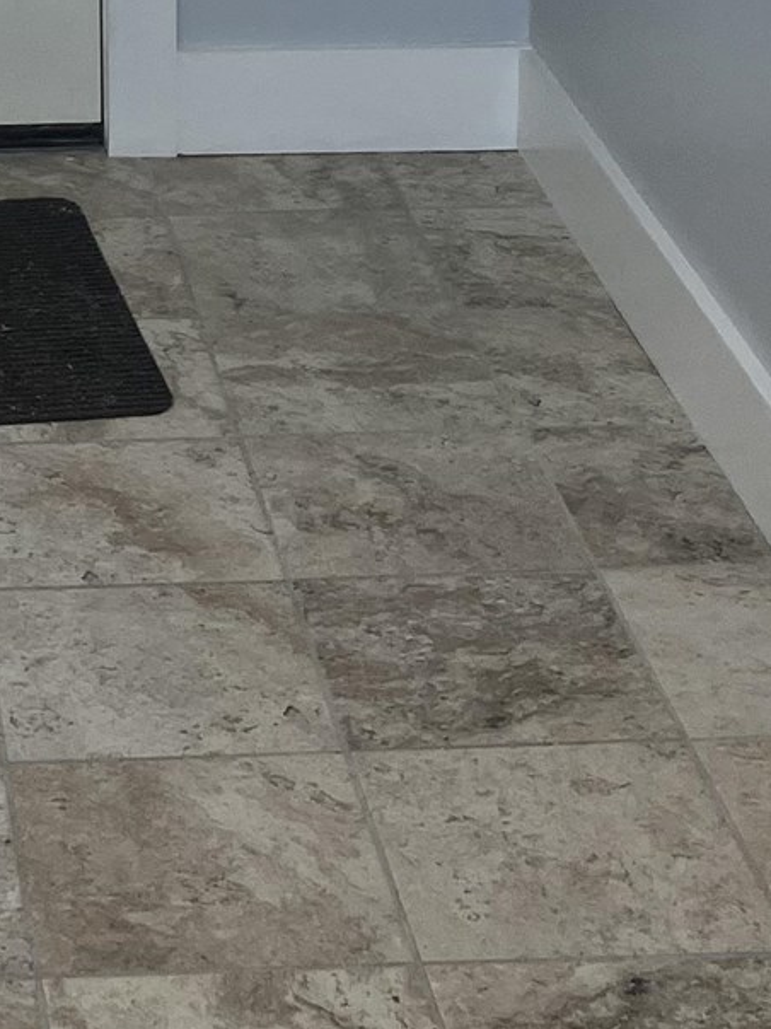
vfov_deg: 16.6
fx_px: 3179
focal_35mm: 107
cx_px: -171
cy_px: -536
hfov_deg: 13.4
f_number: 1.8
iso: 40
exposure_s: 1/121
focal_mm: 3.99
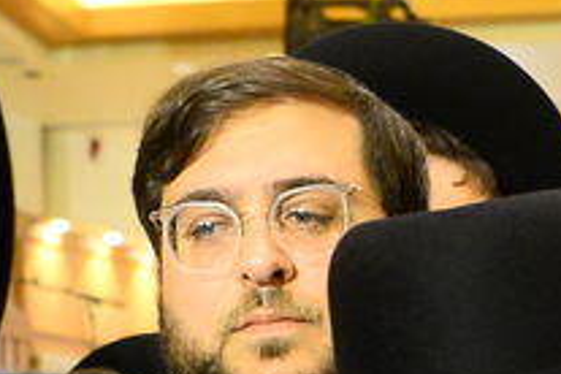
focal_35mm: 162
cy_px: 809
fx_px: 2524
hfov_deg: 12.5
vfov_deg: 8.0
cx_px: 612
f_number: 3.5
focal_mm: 24
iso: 2500
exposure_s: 1/160
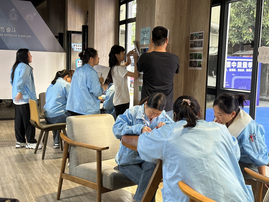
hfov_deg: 39.7
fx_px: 373
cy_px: 101
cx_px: 134
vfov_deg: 30.3
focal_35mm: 48
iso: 100
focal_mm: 6.86
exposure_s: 1/50
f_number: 1.78
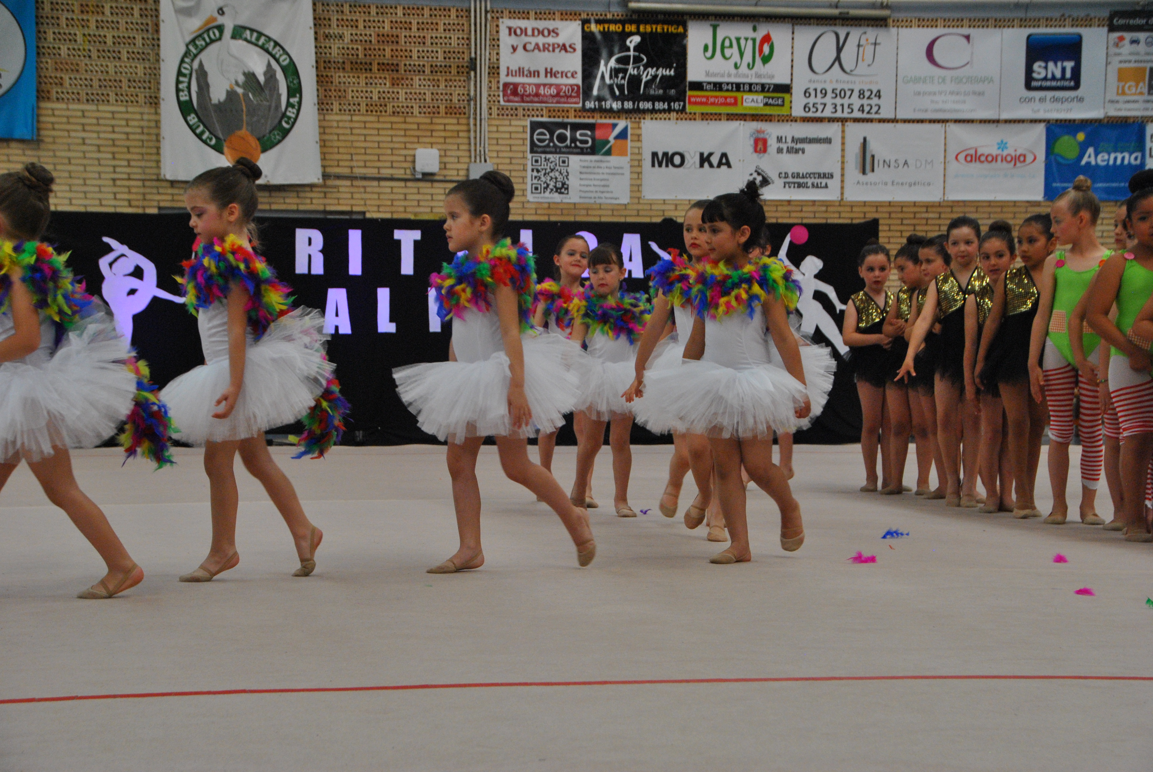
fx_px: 2213
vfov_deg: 19.8
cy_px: 386
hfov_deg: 29.2
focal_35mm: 69
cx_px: 576
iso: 800
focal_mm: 46
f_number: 7.1
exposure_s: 1/200
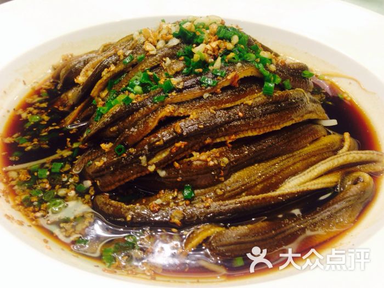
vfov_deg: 42.9
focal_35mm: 33
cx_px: 192
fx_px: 366
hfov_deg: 55.4
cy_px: 144
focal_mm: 4.12
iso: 80
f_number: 2.4
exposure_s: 1/20
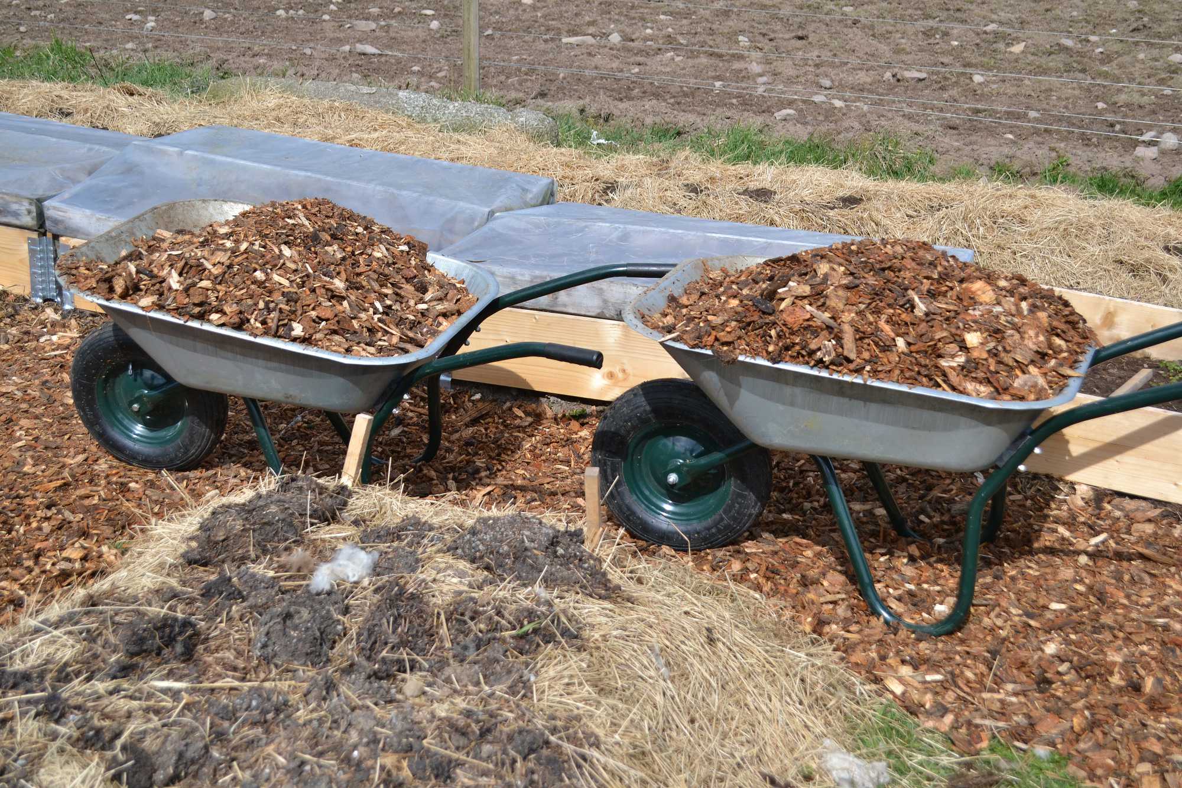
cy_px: 394
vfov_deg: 28.1
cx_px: 591
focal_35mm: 48
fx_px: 1576
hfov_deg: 41.1
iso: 400
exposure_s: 1/1600
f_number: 4.8
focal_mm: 32
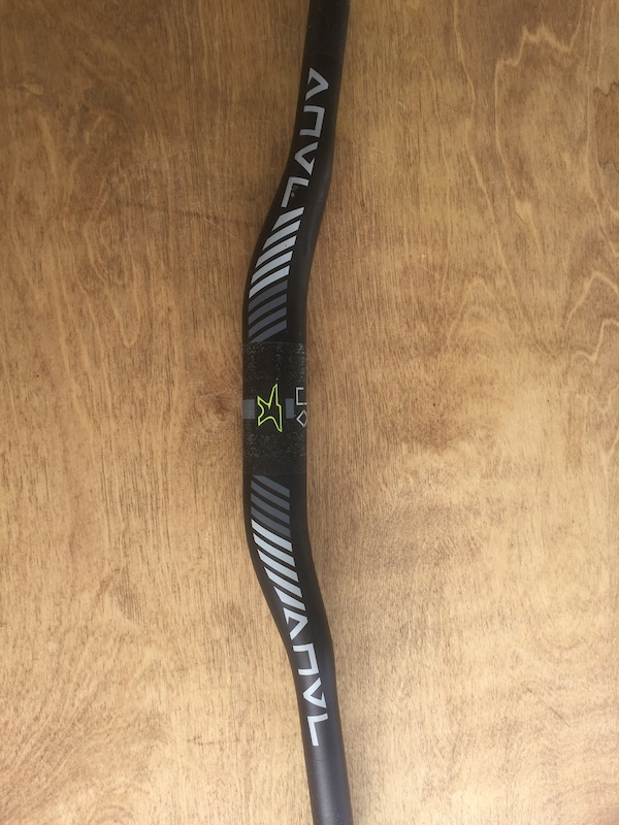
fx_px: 691
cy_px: 412
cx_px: 310
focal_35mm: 29
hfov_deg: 48.2
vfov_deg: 61.7
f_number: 2.2
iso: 32
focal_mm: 4.15
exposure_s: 1/265
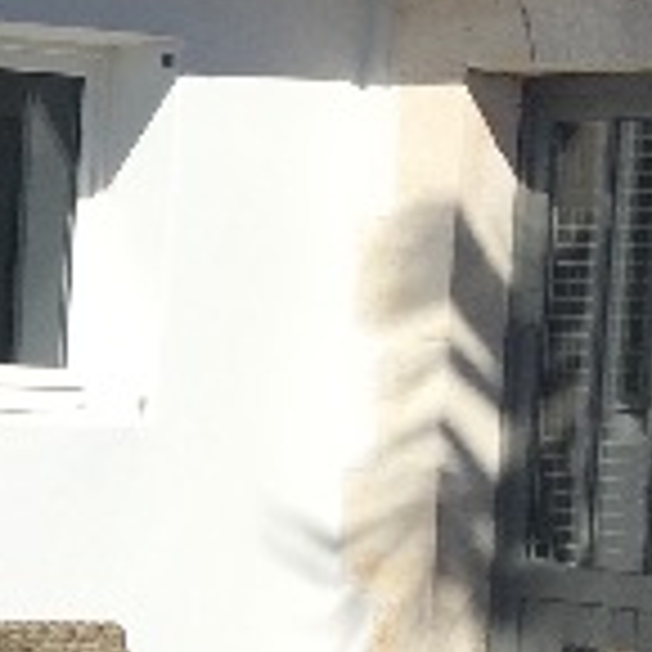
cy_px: 463
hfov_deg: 11.2
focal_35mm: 141
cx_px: -679
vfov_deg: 12.4
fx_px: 3005
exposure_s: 1/3597
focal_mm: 4.15
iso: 32
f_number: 2.2
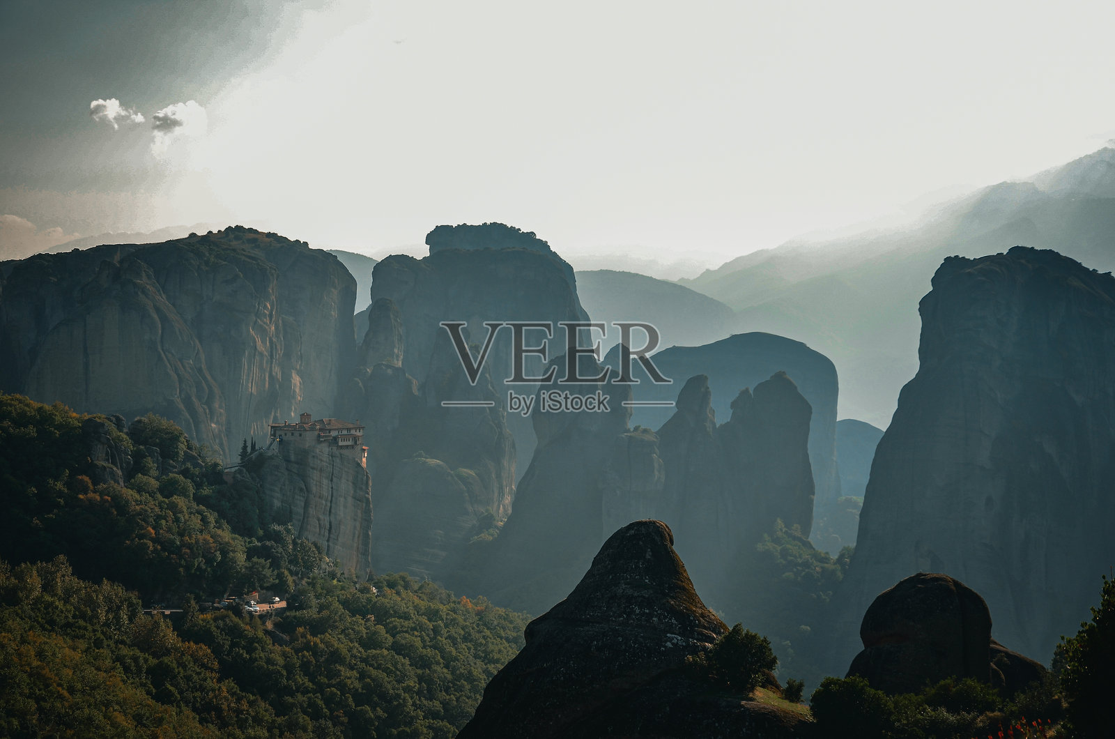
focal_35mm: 63
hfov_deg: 32.0
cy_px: 370
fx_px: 1947
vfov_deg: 21.5
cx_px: 558
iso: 320
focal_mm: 42
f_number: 5.6
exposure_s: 1/1250
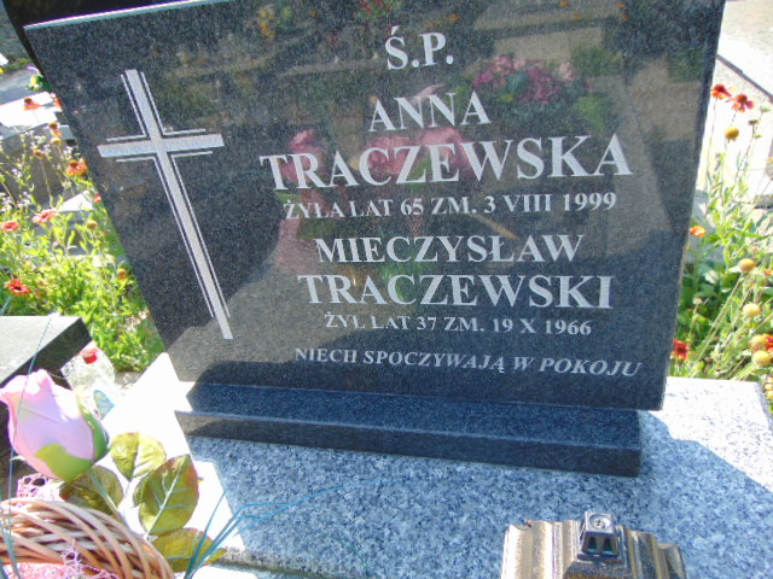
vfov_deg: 54.9
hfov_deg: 69.4
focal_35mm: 25
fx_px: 558
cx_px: 386
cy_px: 290
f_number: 3
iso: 80
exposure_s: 1/250
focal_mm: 4.5
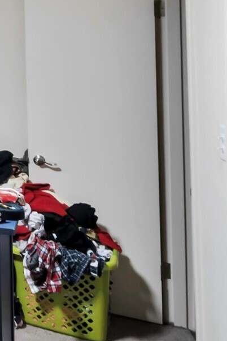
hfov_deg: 20.0
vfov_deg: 41.3
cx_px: -194
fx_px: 439
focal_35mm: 46
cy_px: 91
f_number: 20
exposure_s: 1/1.67
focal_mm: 11
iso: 800
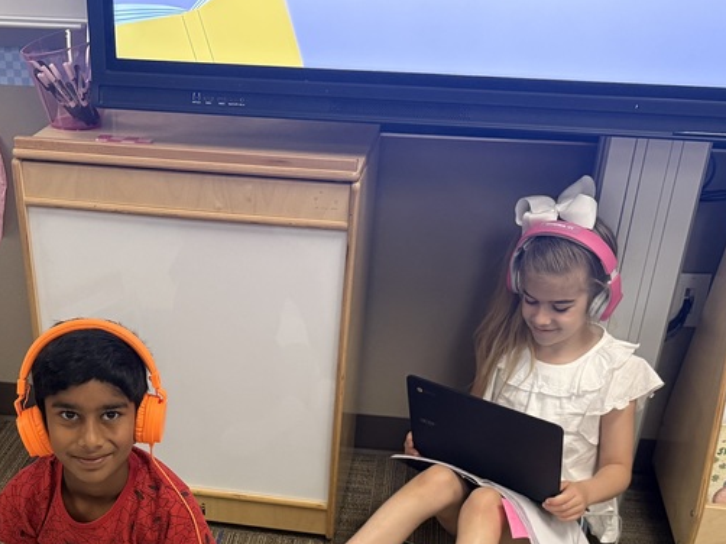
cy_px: 532
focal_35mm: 49
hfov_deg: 38.5
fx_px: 1027
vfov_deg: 28.0
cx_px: 250
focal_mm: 6.76
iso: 320
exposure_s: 1/60
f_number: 1.78
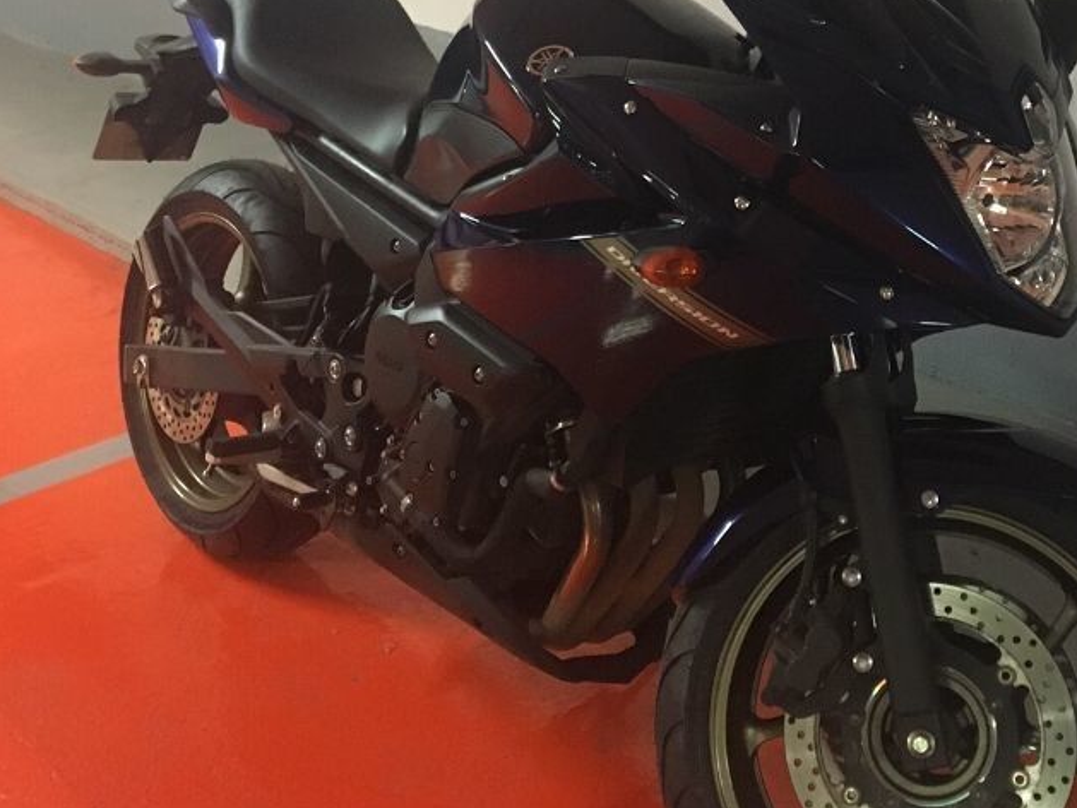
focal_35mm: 59
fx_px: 1836
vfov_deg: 24.4
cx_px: 817
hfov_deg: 32.0
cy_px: 156
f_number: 2.2
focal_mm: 4.15
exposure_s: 1/17
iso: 200
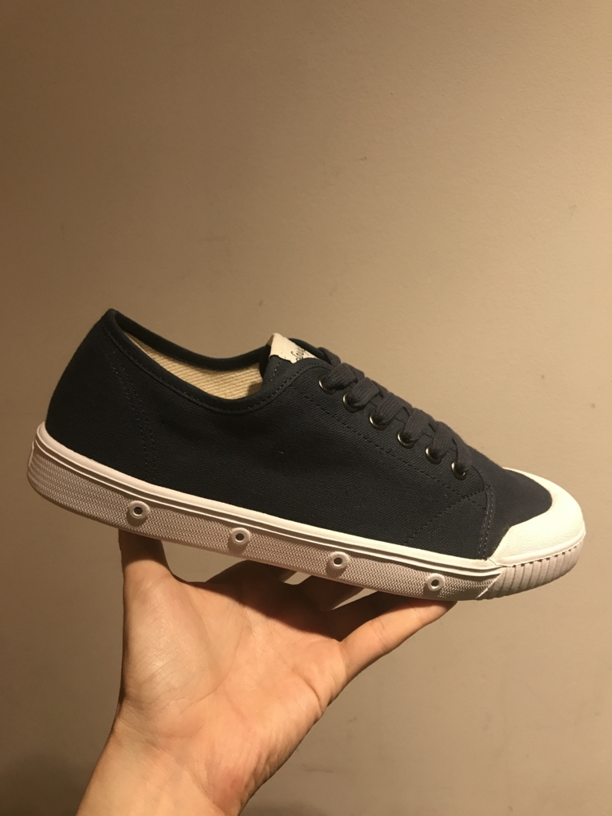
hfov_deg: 49.7
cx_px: 306
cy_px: 408
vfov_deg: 63.4
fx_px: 660
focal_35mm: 28
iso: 25
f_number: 1.8
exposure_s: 1/30
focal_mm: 3.99
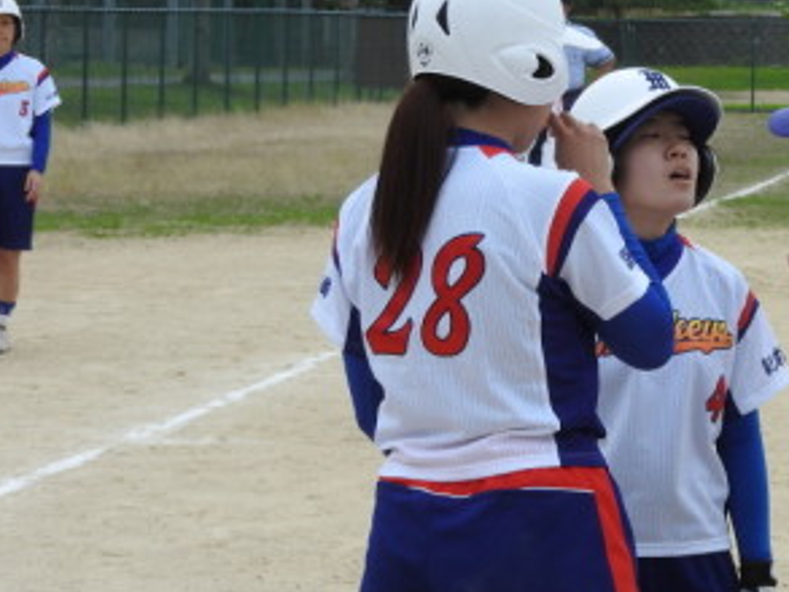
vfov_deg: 6.9
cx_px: 781
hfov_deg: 9.1
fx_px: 4902
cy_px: 301
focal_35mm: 215
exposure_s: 1/500
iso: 100
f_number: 4.8
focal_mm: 18.8
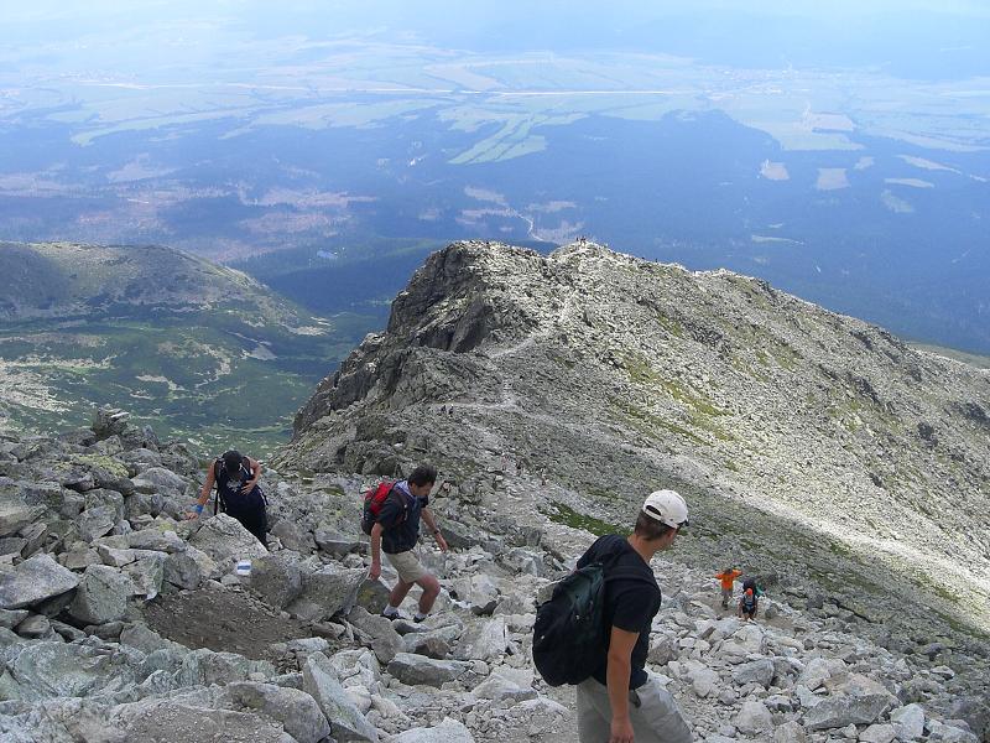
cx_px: 495
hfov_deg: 49.0
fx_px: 1087
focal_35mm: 38
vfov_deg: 37.7
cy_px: 372
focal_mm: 6.3
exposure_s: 1/500
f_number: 4.4
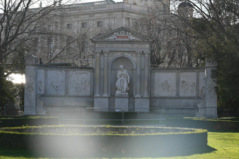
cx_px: 120
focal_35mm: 99
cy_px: 80
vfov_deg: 13.8
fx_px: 657
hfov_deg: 20.6
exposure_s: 1/125
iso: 100
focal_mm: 66
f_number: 11
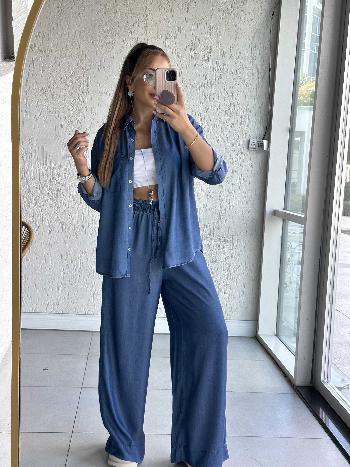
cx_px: 175
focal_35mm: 48
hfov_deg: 30.3
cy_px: 234
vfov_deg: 39.7
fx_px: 647
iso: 50
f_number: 1.78
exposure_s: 1/162
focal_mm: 6.86
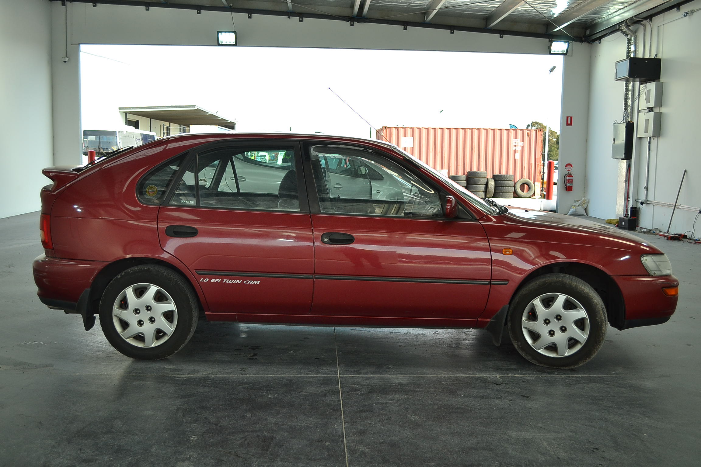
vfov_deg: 40.0
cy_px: 234
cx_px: 350
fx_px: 643
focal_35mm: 33
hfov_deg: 57.2
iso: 400
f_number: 4
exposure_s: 1/500
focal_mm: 22
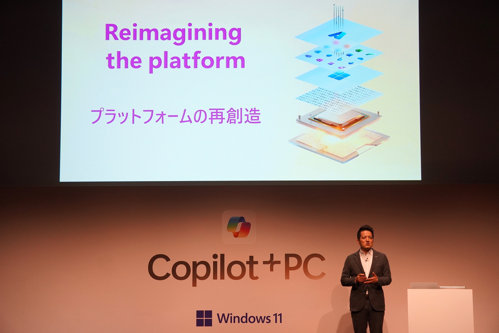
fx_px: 1143
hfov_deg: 24.6
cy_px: 166
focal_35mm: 82
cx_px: 250
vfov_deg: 16.6
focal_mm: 55
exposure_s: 1/160
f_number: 4.5
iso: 800
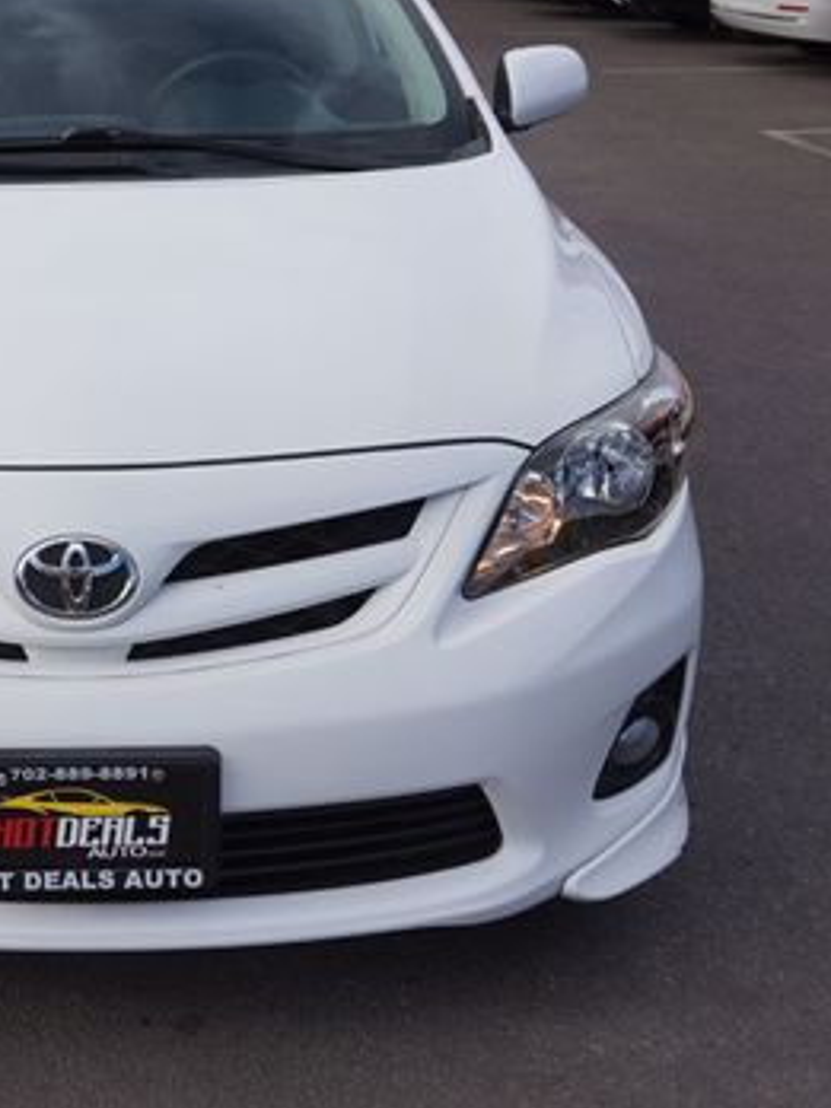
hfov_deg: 26.1
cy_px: 436
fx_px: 1696
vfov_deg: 36.0
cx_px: -6
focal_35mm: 53
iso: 100
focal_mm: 20
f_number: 7.1
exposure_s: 1/250
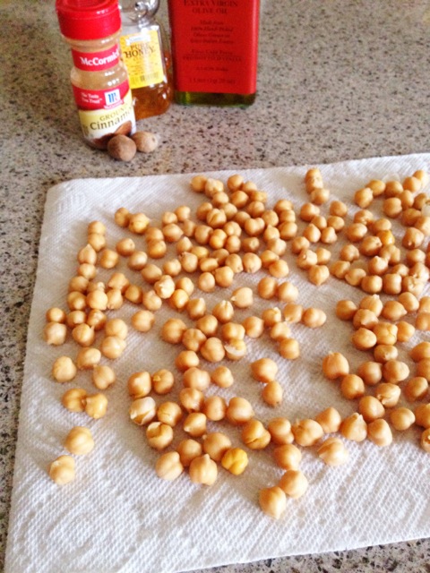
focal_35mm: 35
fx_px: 580
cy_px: 286
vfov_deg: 52.6
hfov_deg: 40.7
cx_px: 215
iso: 400
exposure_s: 1/17
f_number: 2.4
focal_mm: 4.28
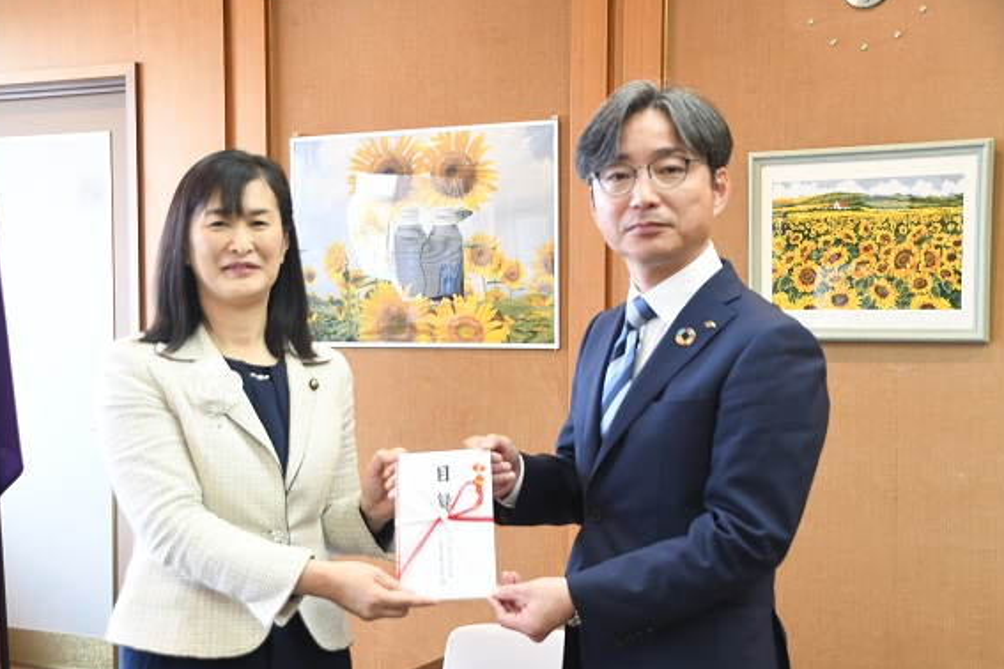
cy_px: 335
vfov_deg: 24.6
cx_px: 439
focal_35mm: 55
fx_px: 1534
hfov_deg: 36.2
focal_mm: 32
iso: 800
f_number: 4.2
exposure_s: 1/50
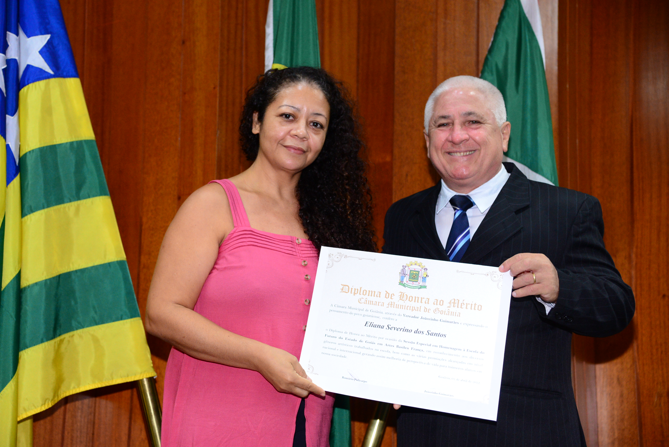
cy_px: 224
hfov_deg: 30.9
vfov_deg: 20.9
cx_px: 334
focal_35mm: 65
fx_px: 1208
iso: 2500
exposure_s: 1/125
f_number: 4
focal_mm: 65
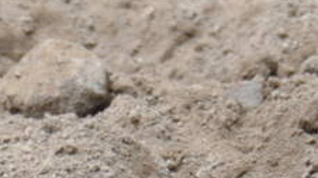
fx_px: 7028
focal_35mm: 834
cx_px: 335
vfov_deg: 1.4
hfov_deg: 2.6
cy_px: -417
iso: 560
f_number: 5.3
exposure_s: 1/60
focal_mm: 75
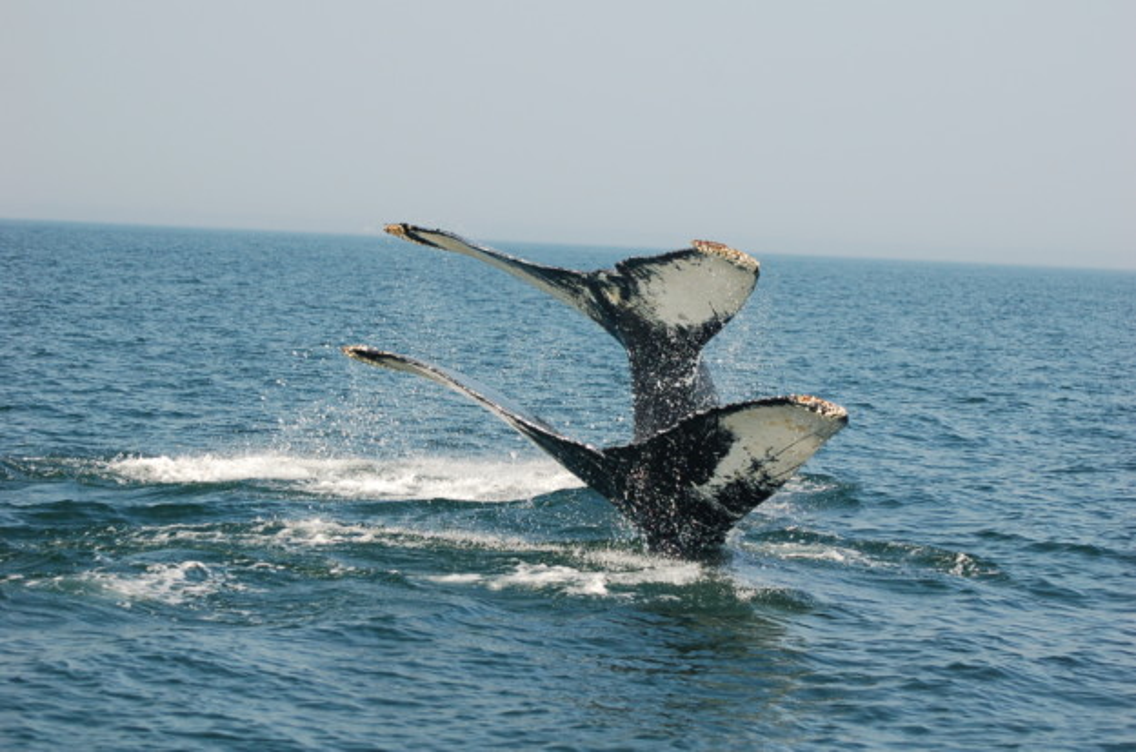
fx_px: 4015
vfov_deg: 10.7
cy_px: 376
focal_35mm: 128
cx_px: 568
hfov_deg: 16.1
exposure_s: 1/400
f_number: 5
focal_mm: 85
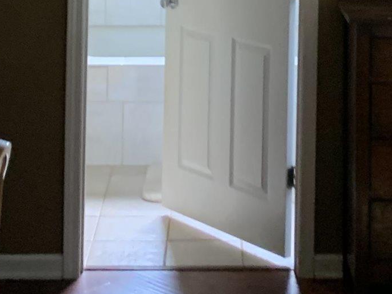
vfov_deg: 12.2
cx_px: 274
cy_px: -141
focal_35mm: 116
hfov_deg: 16.9
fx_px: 1313
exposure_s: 1/48
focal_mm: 4.25
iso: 400
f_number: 1.8
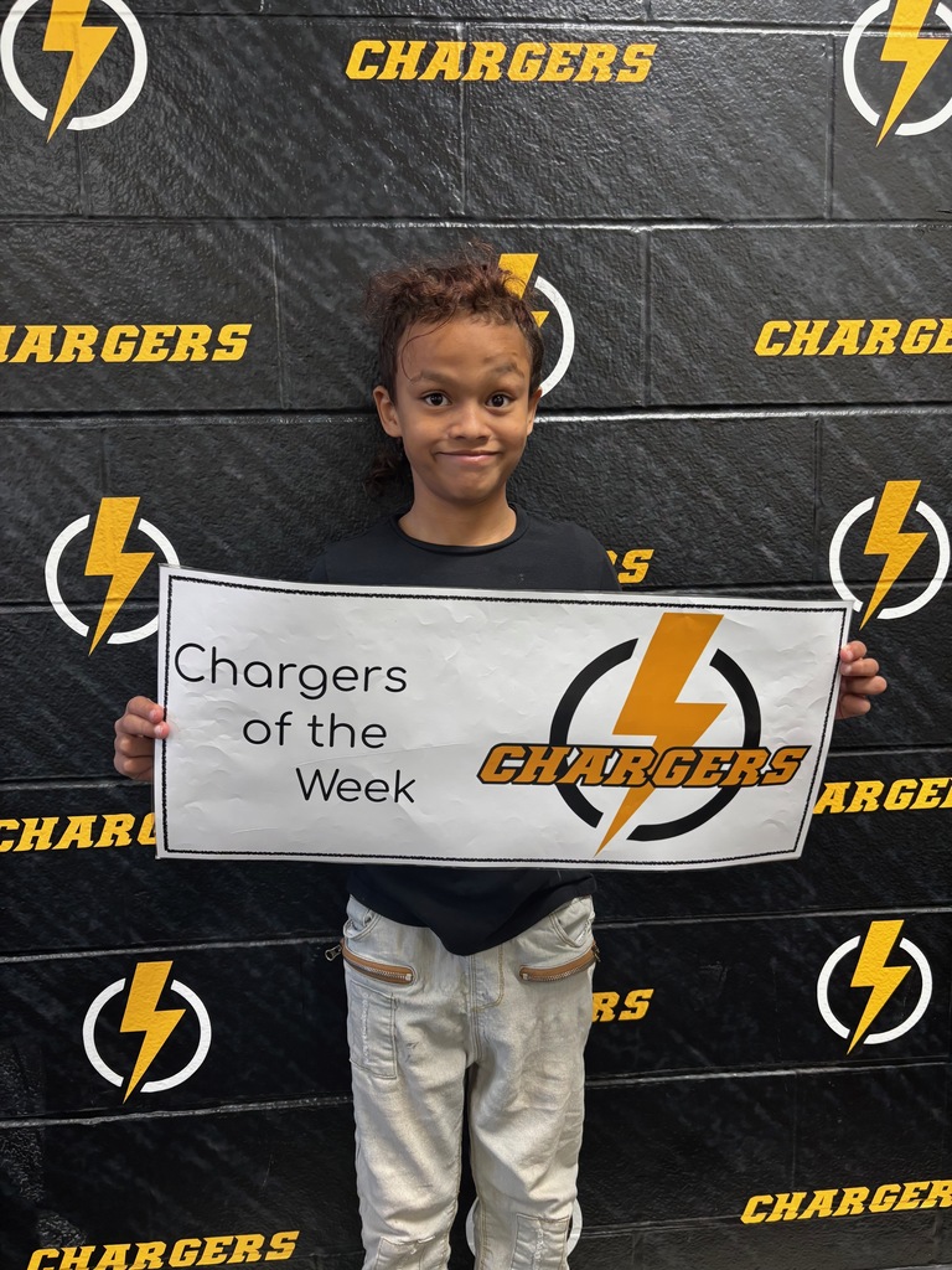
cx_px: 476
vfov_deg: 67.3
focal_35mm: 26
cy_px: 635
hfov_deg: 53.1
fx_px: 953
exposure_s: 1/60
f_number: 1.6
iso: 200
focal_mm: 5.96
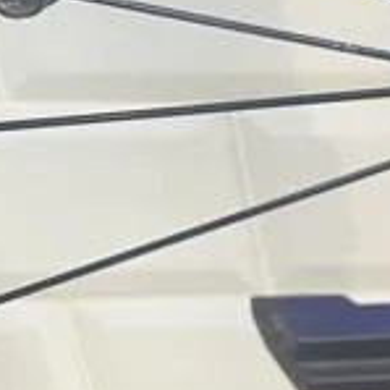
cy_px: 330
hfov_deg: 11.6
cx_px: 948
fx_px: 1568
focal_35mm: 123
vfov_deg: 14.1
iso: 125
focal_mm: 5.7
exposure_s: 1/100
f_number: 1.5
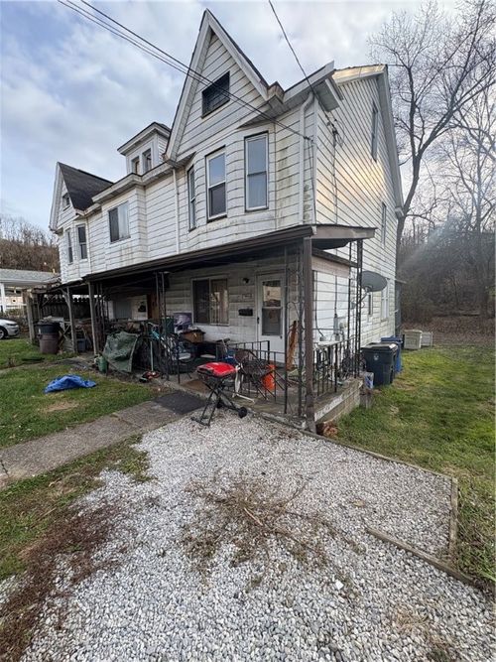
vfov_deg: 102.1
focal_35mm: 14
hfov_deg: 85.7
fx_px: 268
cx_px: 248
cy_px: 331
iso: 64
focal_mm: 2.22
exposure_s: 1/687
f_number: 2.2
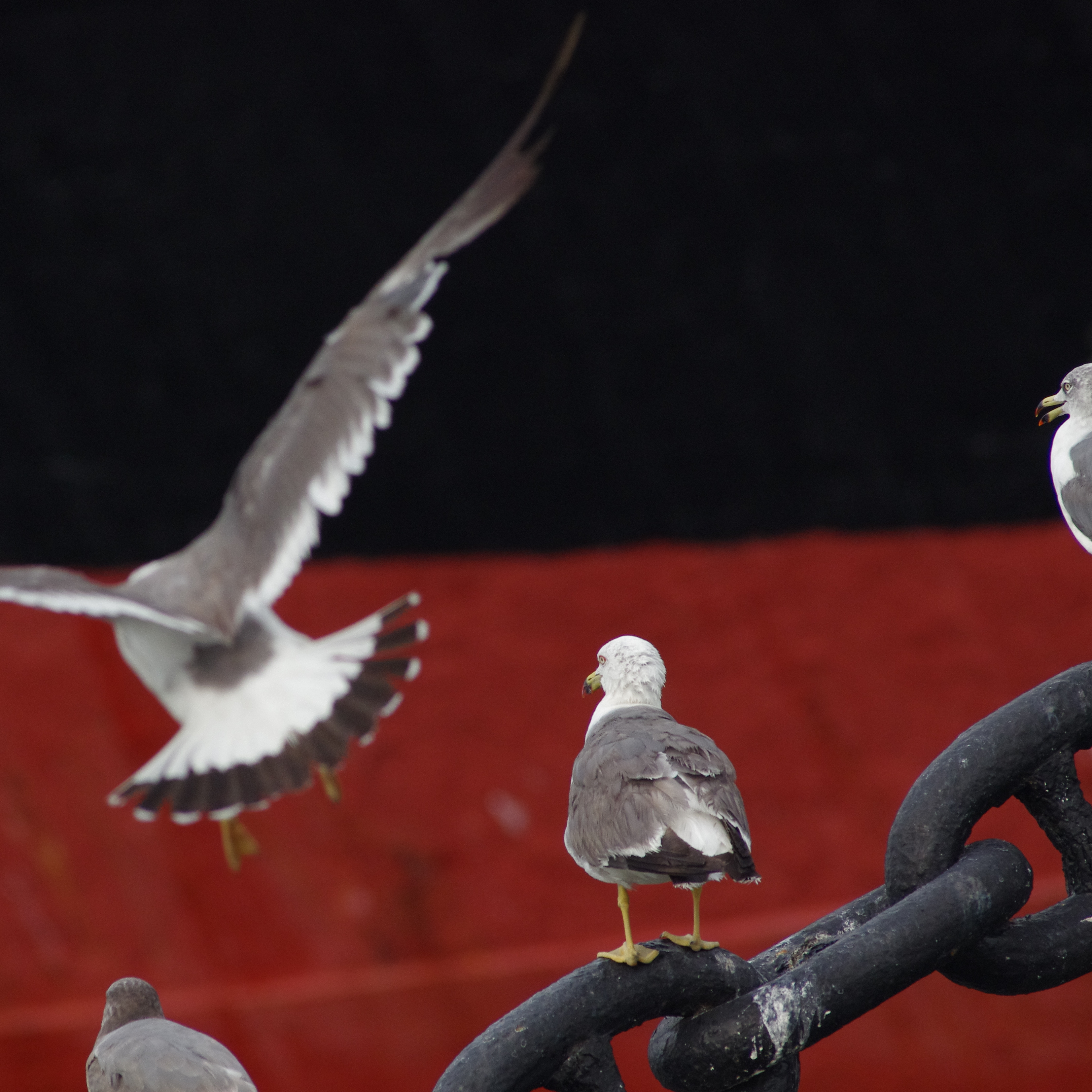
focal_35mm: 1082
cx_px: 317
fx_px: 38617
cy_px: 545
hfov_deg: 1.6
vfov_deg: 1.6
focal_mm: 560
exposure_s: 1/1600
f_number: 8
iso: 1000
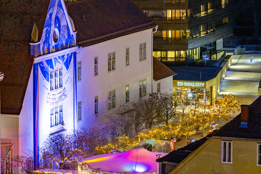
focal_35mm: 248
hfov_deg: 8.3
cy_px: 59
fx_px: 1798
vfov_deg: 5.5
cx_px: 103
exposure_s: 1/2
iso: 400
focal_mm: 171
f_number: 6.3
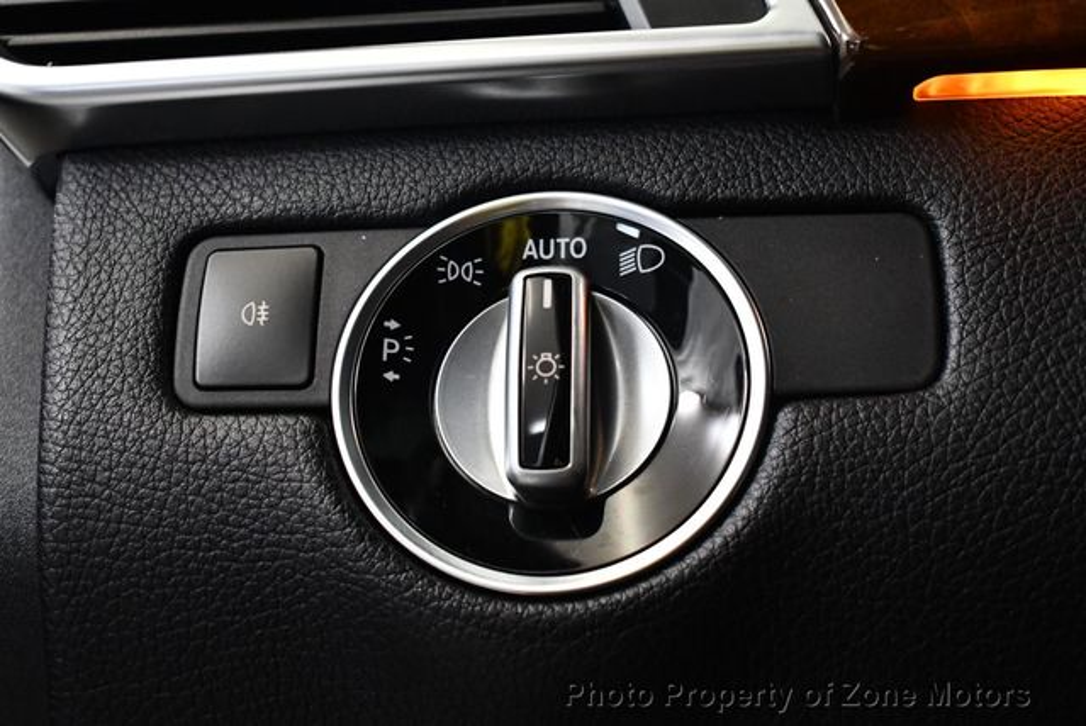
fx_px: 1932
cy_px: 363
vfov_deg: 21.3
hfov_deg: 31.4
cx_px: 543
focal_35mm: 64
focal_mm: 32
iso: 3200
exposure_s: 1/125
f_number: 4.5
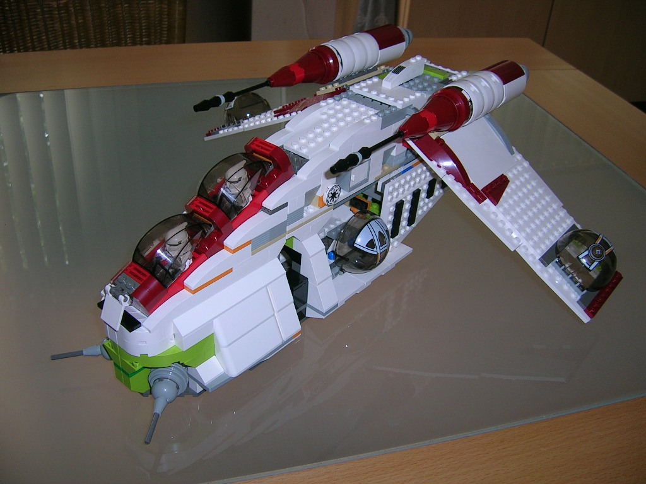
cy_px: 242
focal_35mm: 35
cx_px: 323
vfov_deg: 40.7
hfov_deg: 52.6
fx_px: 653
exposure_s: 1/60.1
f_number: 2.8
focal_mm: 5.4
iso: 50
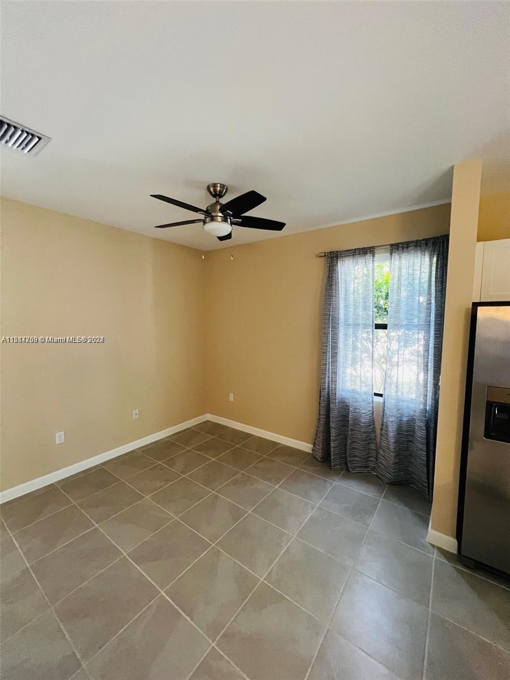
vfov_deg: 106.2
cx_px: 255
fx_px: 255
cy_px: 340
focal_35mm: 13
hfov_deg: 89.9
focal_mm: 1.57
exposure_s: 1/60
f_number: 1.8
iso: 320
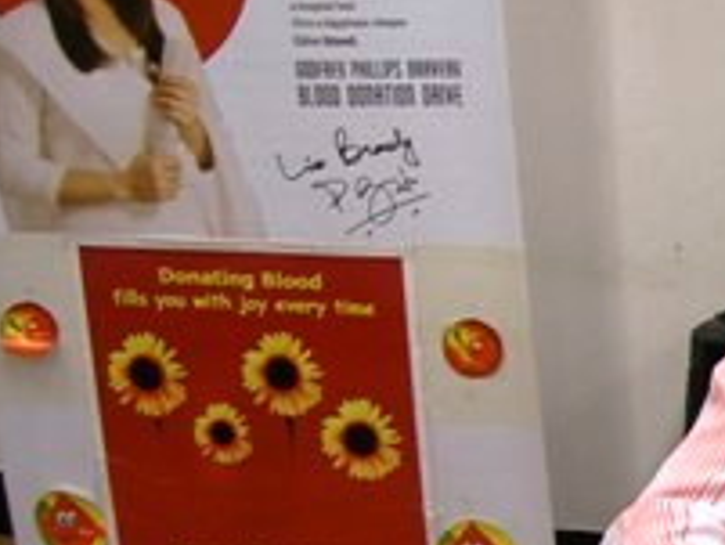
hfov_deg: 15.2
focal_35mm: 121
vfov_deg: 12.3
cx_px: 1060
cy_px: 328
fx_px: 2536
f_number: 2.8
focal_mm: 7.8
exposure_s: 1/15
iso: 50
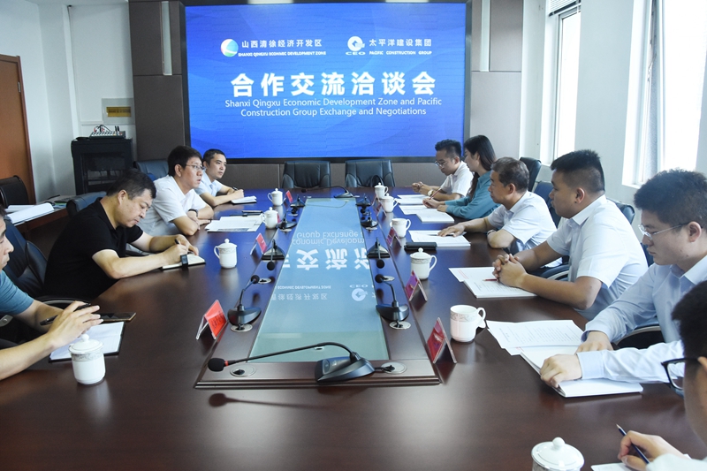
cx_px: 354
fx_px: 530
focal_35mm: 27
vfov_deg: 47.9
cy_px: 236
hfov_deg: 67.4
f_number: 5.6
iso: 2000
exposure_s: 1/125
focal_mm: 18
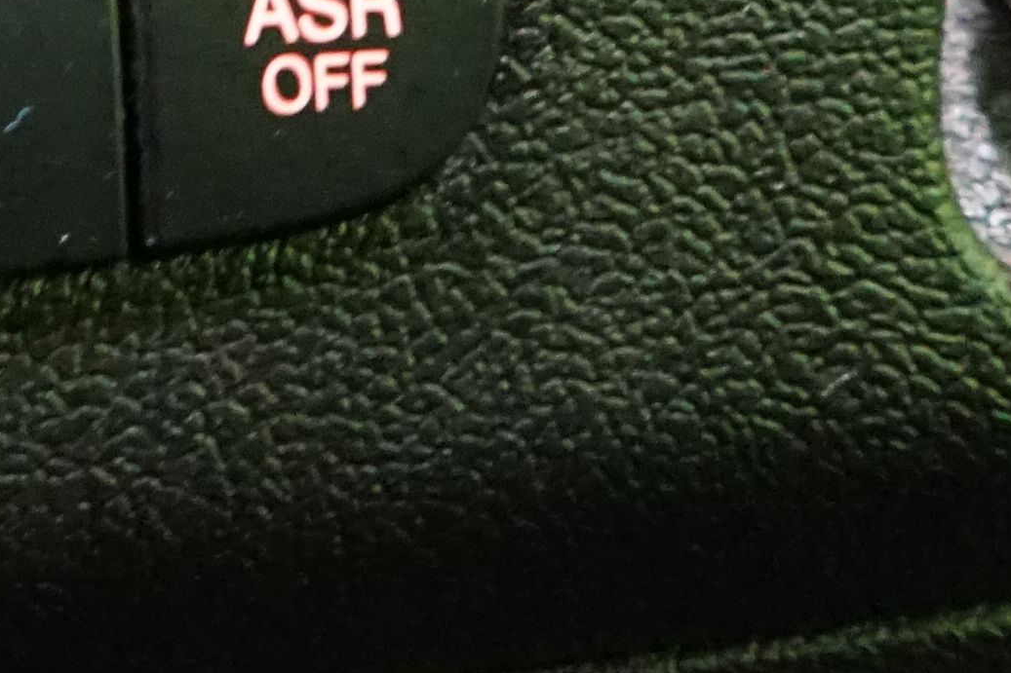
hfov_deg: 11.0
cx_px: -1309
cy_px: -977
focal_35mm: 162
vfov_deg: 7.8
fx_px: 4548
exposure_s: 1/40
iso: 6400
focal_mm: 28
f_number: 3.5
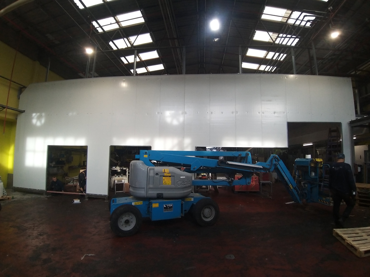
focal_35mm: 18
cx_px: 185
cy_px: 138
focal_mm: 1.87
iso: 64
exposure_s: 1/100
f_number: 2.4
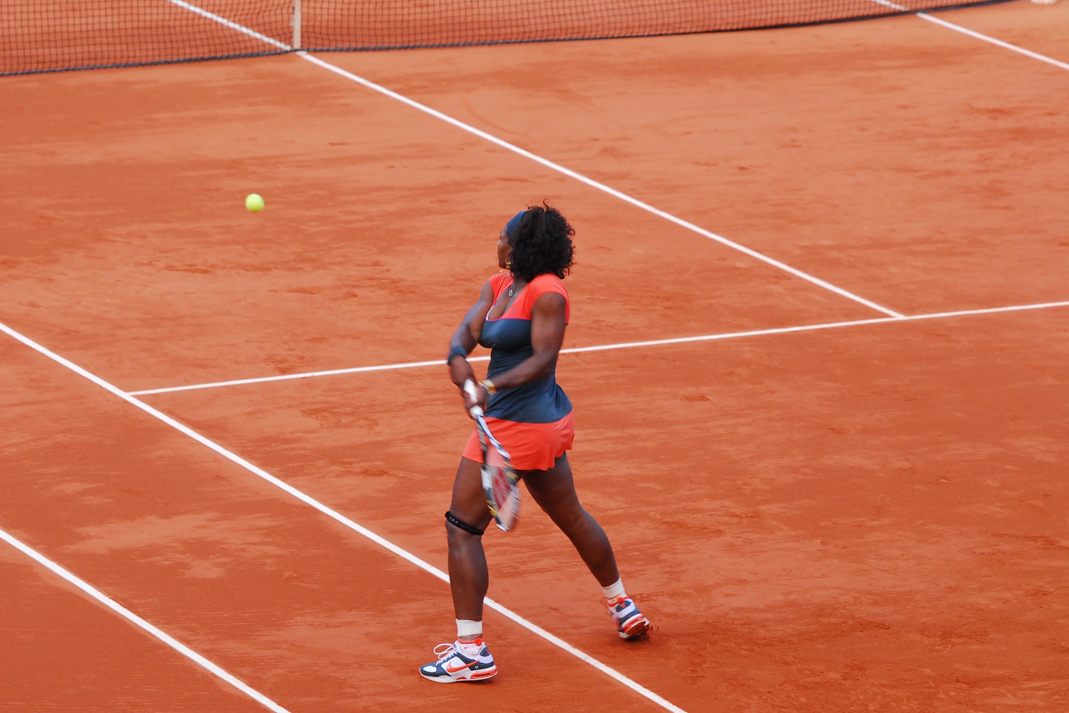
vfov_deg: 6.7
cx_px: 534
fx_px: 6042
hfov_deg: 10.1
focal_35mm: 204
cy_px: 359
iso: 450
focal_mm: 135
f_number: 5.6
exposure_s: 1/250
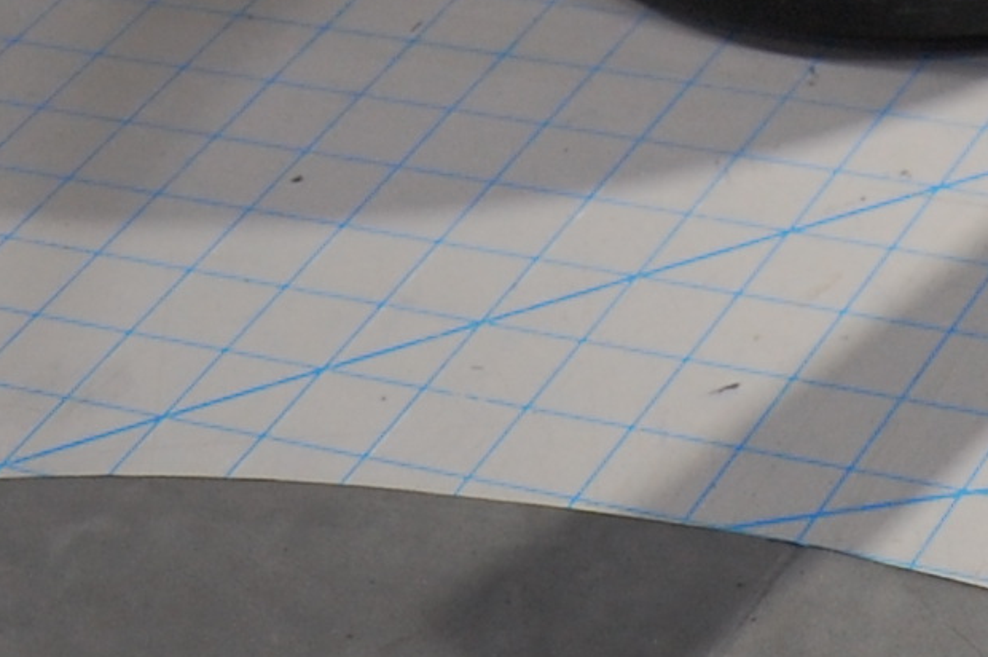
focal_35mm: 131
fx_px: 3591
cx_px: 963
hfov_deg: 15.4
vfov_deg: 10.1
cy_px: 1035
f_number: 4
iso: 400
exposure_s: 1/60
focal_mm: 18
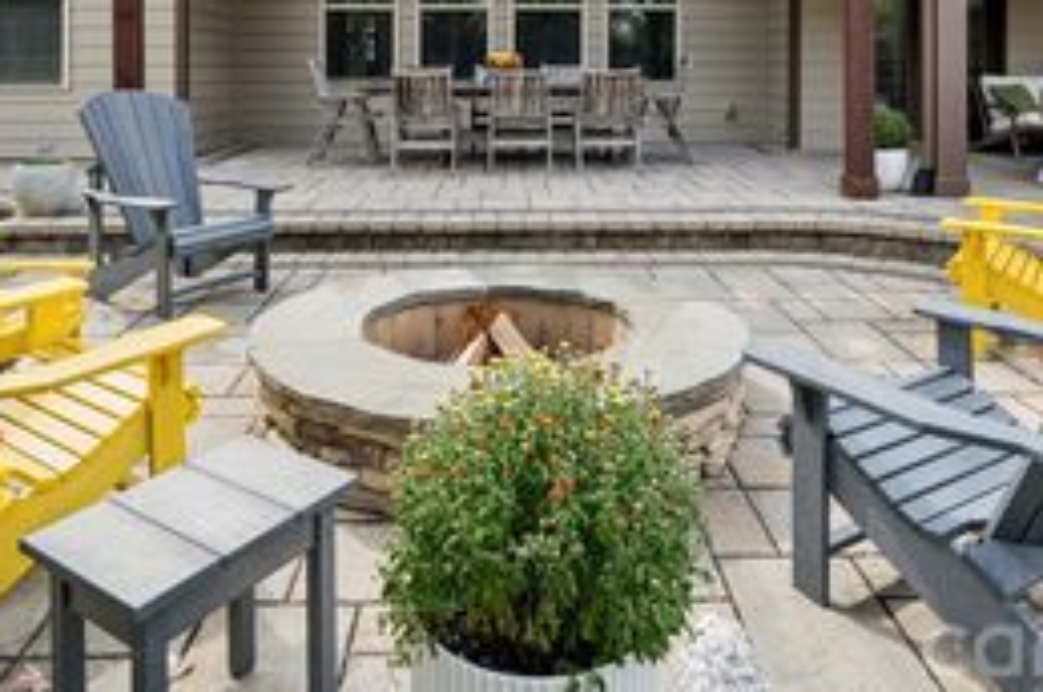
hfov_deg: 63.7
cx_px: 507
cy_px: 54
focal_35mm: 29
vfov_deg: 41.0
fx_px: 839
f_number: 6.3
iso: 100
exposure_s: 1/100
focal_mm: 15
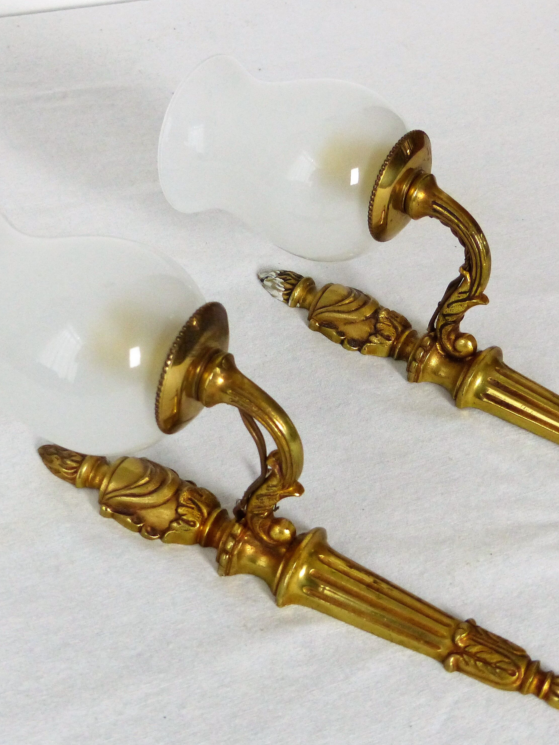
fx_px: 1421
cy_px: 372
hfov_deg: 22.2
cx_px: 306
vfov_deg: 29.4
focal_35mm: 66
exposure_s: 1/60
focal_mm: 8.4
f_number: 2.8
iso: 400
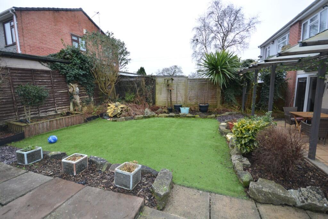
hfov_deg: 100.4
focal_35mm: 15
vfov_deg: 77.3
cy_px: 110
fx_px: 137
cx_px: 164
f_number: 5.6
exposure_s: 1/125
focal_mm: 10
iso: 280
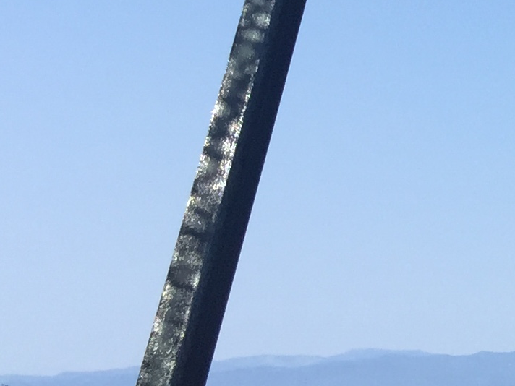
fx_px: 1979
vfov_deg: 11.1
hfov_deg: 12.4
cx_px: 1152
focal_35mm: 133
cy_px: 56
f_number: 2.2
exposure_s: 1/1647
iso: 32
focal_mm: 4.15
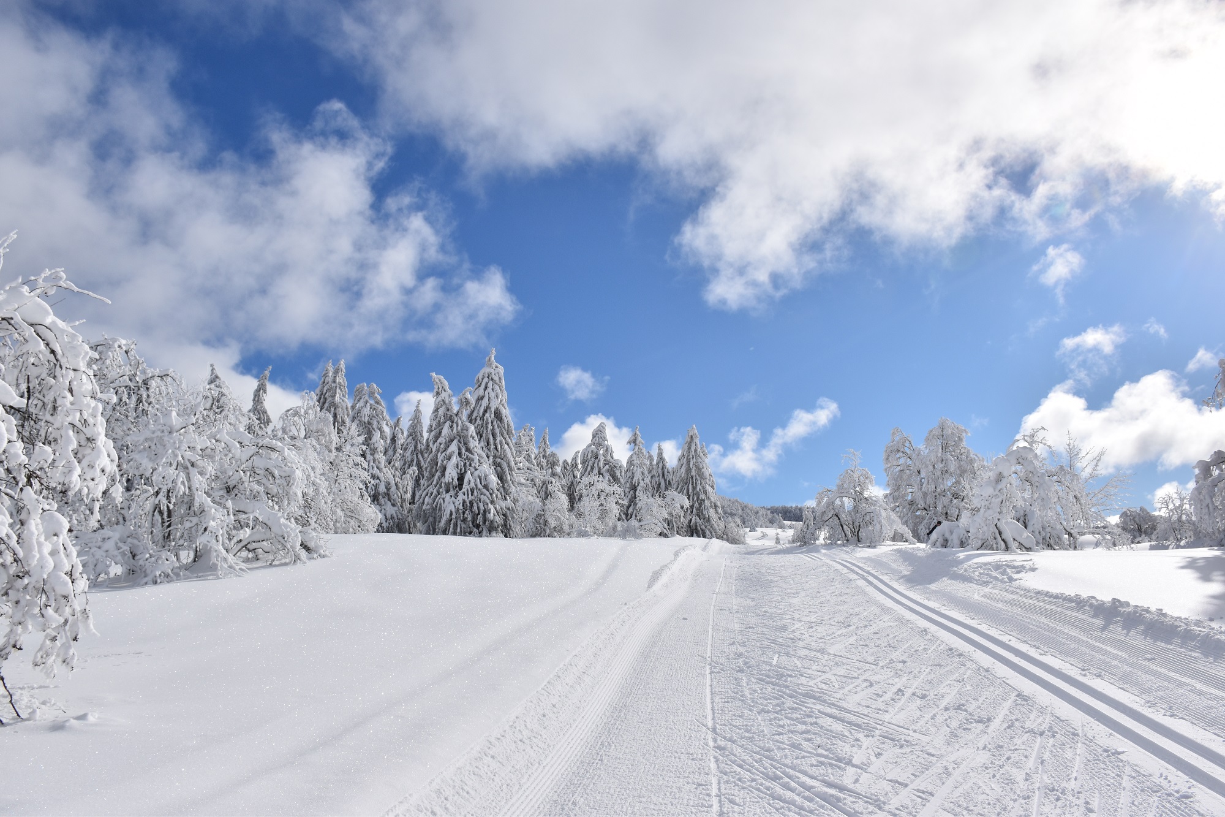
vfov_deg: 47.9
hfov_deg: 67.4
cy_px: 408
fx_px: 919
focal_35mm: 27
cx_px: 612
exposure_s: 1/2000
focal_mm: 18
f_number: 8
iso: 200
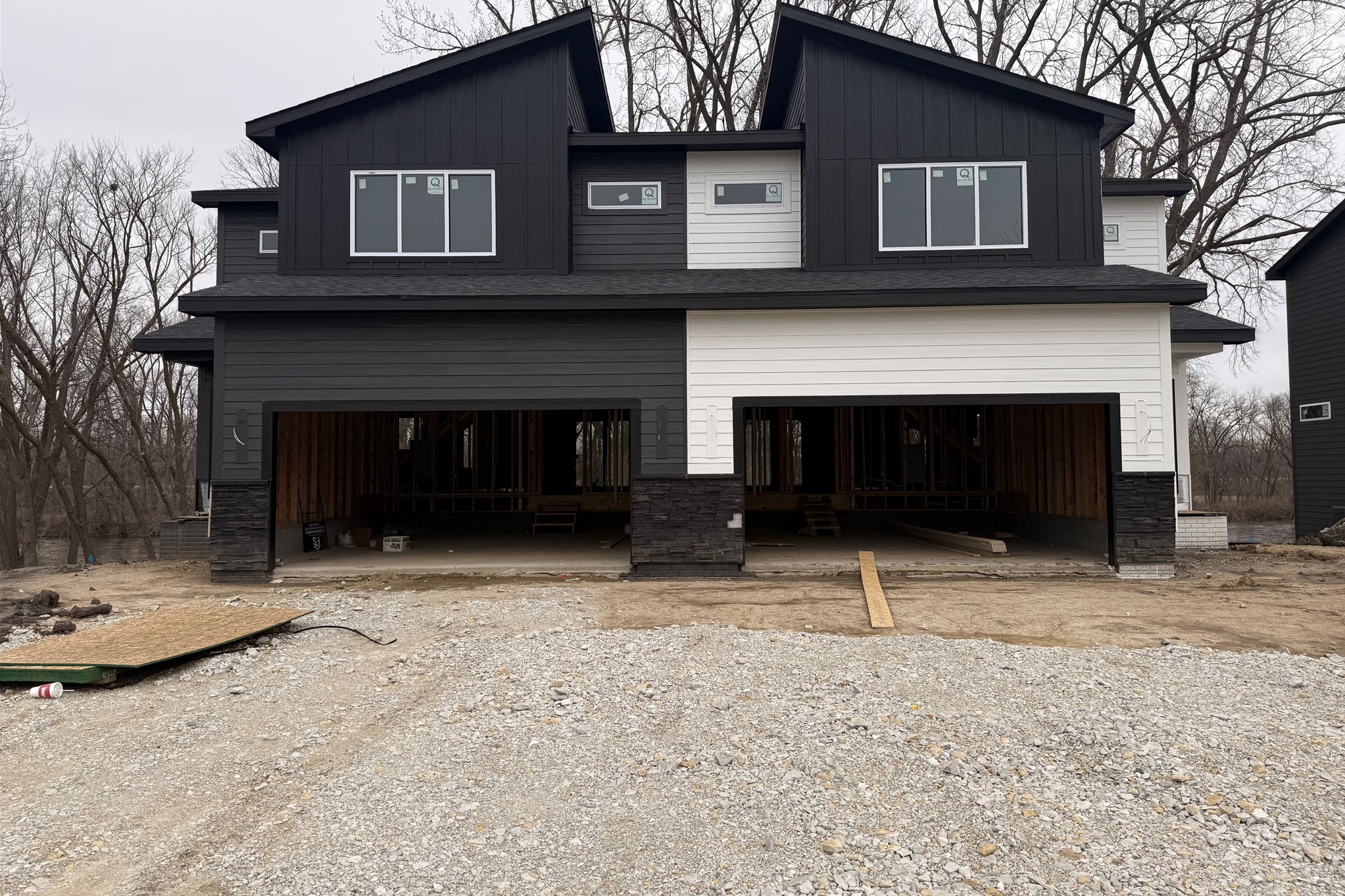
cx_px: 673
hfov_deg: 71.5
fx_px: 934
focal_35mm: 25
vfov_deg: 51.3
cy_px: 429
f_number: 1.78
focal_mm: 6.76
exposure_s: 1/2299
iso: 80
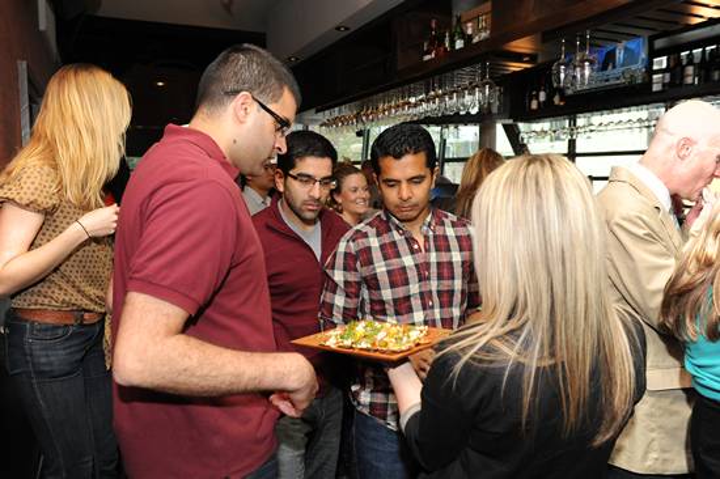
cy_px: 240
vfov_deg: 42.3
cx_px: 360
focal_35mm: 31
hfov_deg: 60.3
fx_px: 620
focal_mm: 31
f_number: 4.5
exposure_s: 1/160
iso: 2000
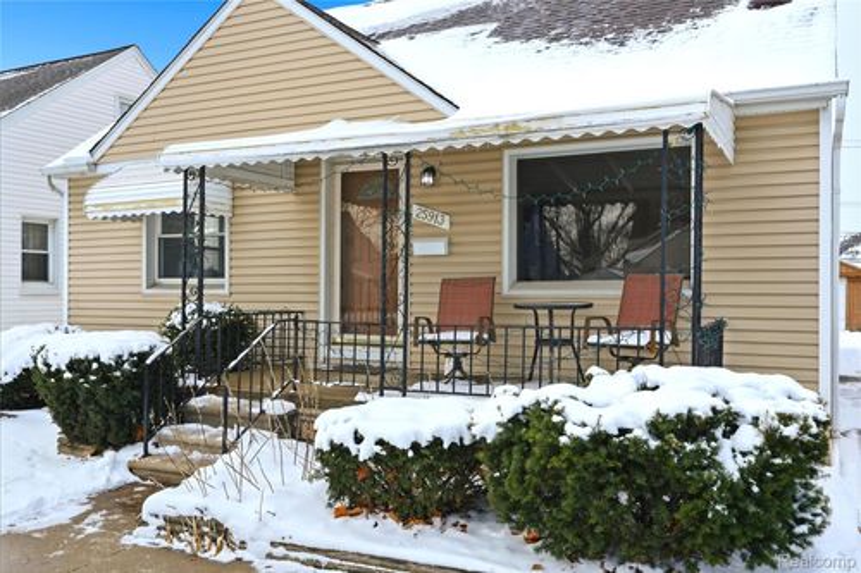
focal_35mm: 32
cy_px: 286
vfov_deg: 41.1
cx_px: 430
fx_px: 765
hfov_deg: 58.7
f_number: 8
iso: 400
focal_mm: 32
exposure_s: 1/8000
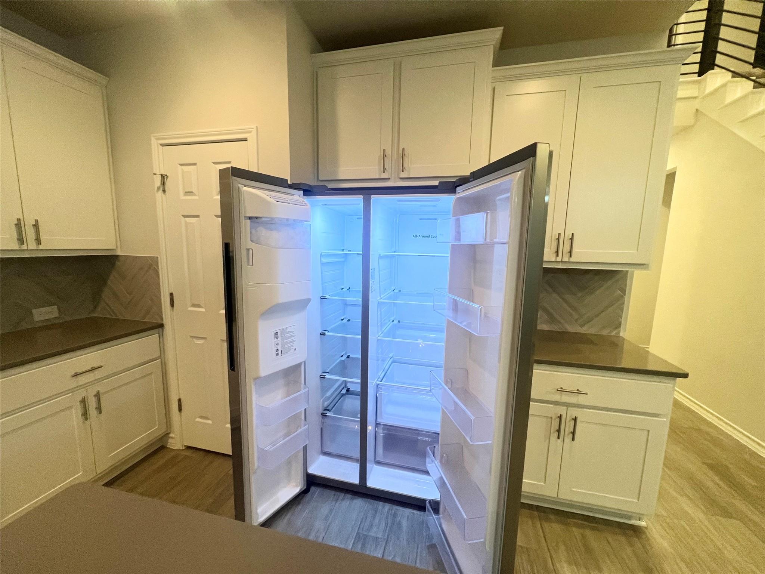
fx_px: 287
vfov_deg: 89.9
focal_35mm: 13
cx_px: 382
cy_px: 287
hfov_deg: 106.2
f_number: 1.8
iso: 250
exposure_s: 1/120
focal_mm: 1.57
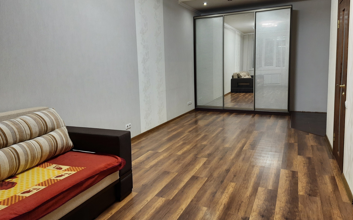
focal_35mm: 26
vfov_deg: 47.4
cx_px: 174
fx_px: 250
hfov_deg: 70.4
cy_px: 93
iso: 125
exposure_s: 1/50
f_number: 1.8
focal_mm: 5.23
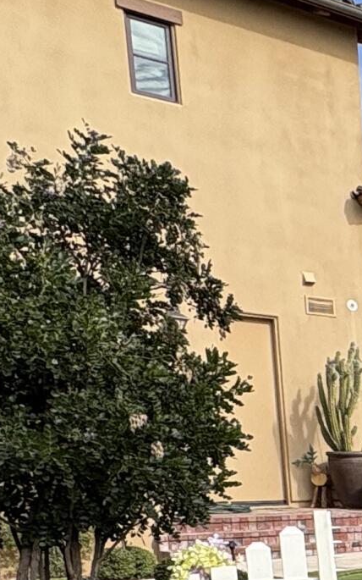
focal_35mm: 65
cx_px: 801
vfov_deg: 28.6
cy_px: 637
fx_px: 1026
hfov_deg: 14.8
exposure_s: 1/1048
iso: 50
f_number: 2.2
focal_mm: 2.22
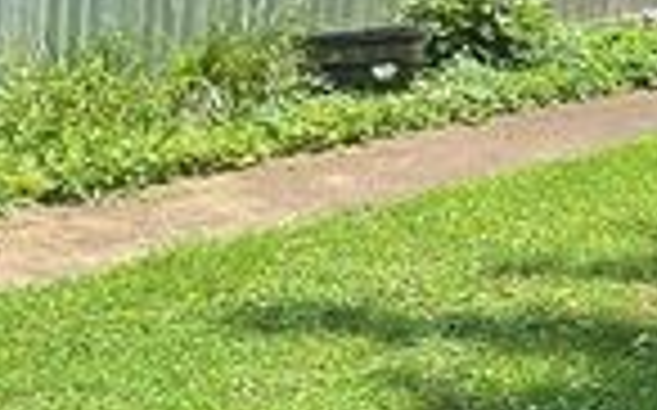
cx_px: 1116
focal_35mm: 105
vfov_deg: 11.9
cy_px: -205
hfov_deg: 17.0
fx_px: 1879
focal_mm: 3
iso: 16
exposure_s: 1/593
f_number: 1.8
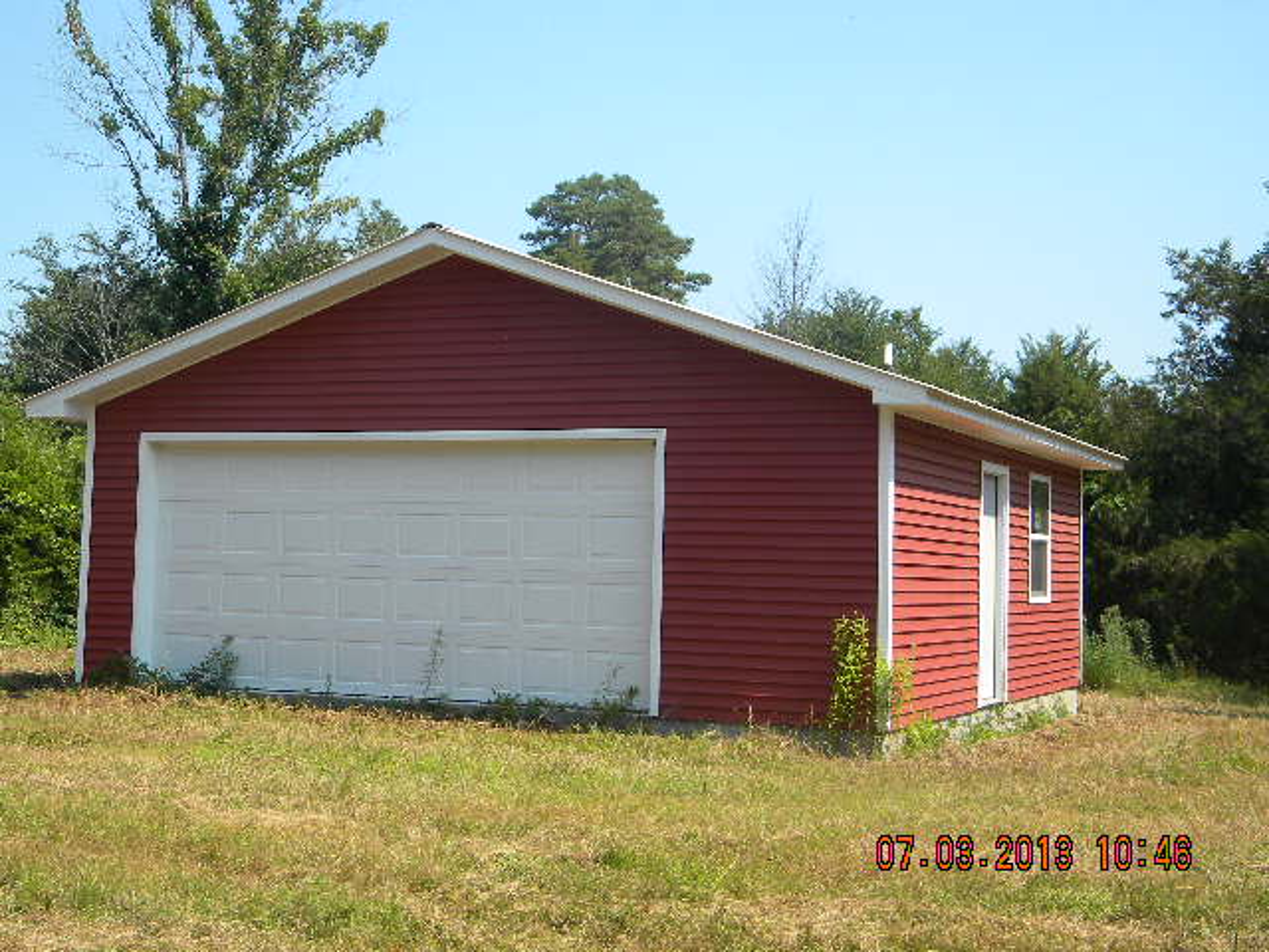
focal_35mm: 47
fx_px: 1723
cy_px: 476
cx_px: 634
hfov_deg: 40.4
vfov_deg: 30.9
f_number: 3.9
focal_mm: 8.6
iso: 87
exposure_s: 1/498
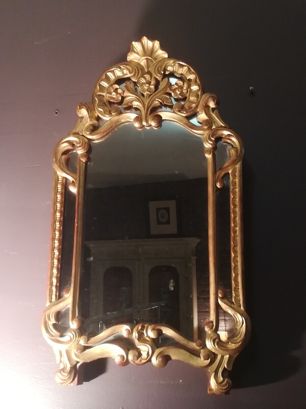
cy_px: 204
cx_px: 153
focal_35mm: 43
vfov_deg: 43.9
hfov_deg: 33.6
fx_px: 507
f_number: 2.2
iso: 200
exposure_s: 1/33.3
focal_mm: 3.83
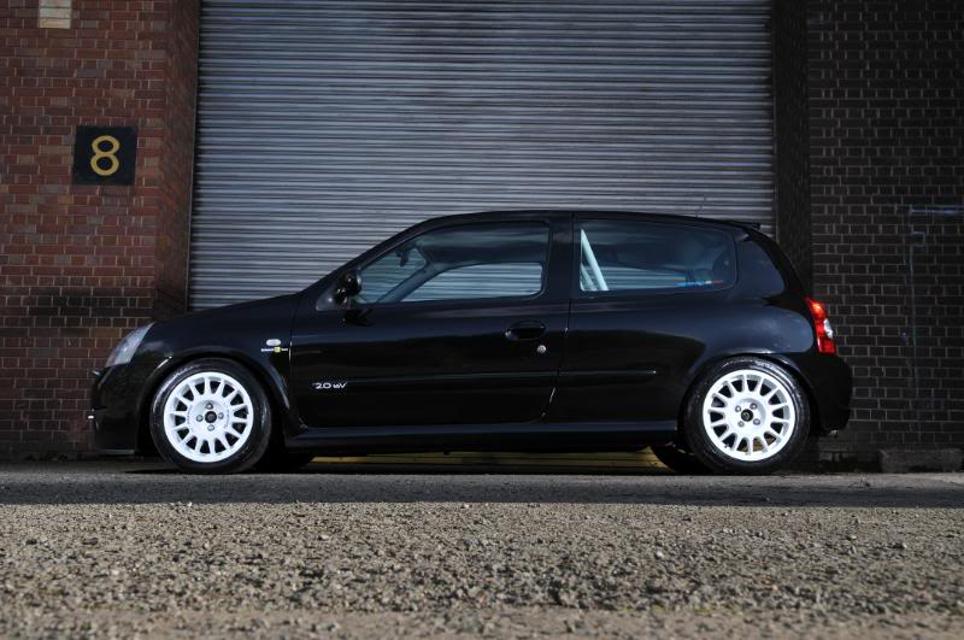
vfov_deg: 34.1
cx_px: 482
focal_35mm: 39
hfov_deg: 49.6
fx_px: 1043
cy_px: 320
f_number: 8
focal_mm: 26
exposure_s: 1/200
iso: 250
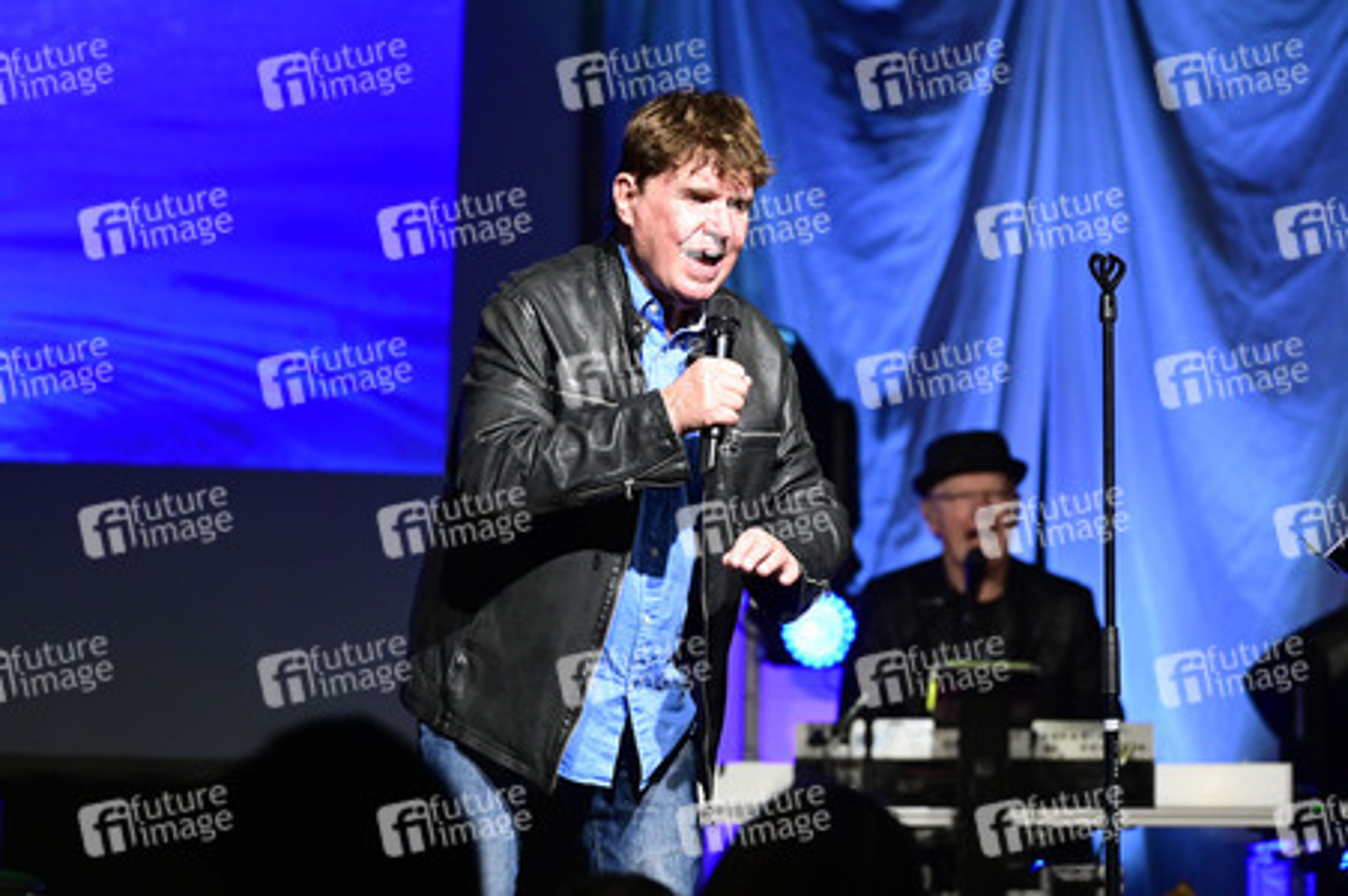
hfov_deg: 10.3
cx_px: 674
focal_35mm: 200
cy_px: 448
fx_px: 7483
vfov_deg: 6.9
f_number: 4
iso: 4000
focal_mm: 200
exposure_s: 1/400
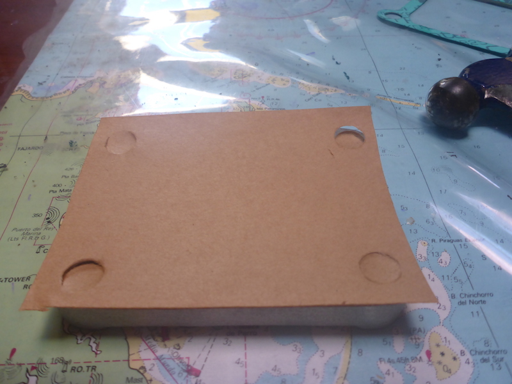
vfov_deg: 49.7
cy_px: 192
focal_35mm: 28
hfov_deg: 63.4
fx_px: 414
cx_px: 256
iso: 200
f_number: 3.3
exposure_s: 1/60
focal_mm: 4.9
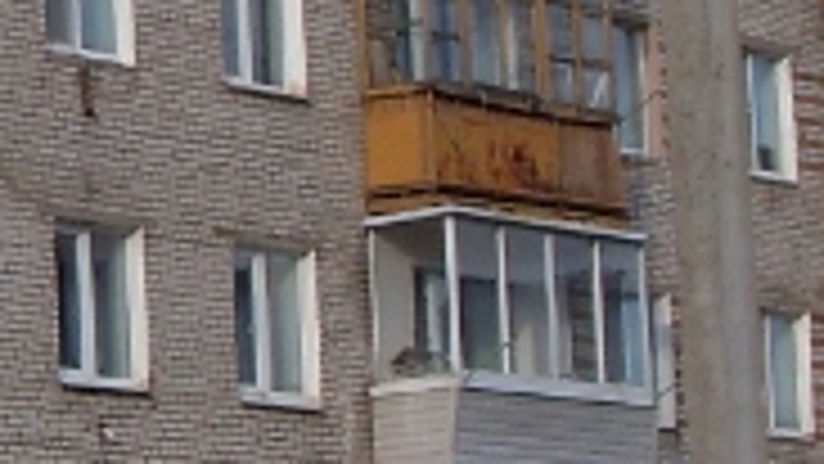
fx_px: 4851
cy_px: -9
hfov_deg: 9.7
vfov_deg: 5.5
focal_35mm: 222
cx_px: 133
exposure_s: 1/180
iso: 80
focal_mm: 6.3
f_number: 7
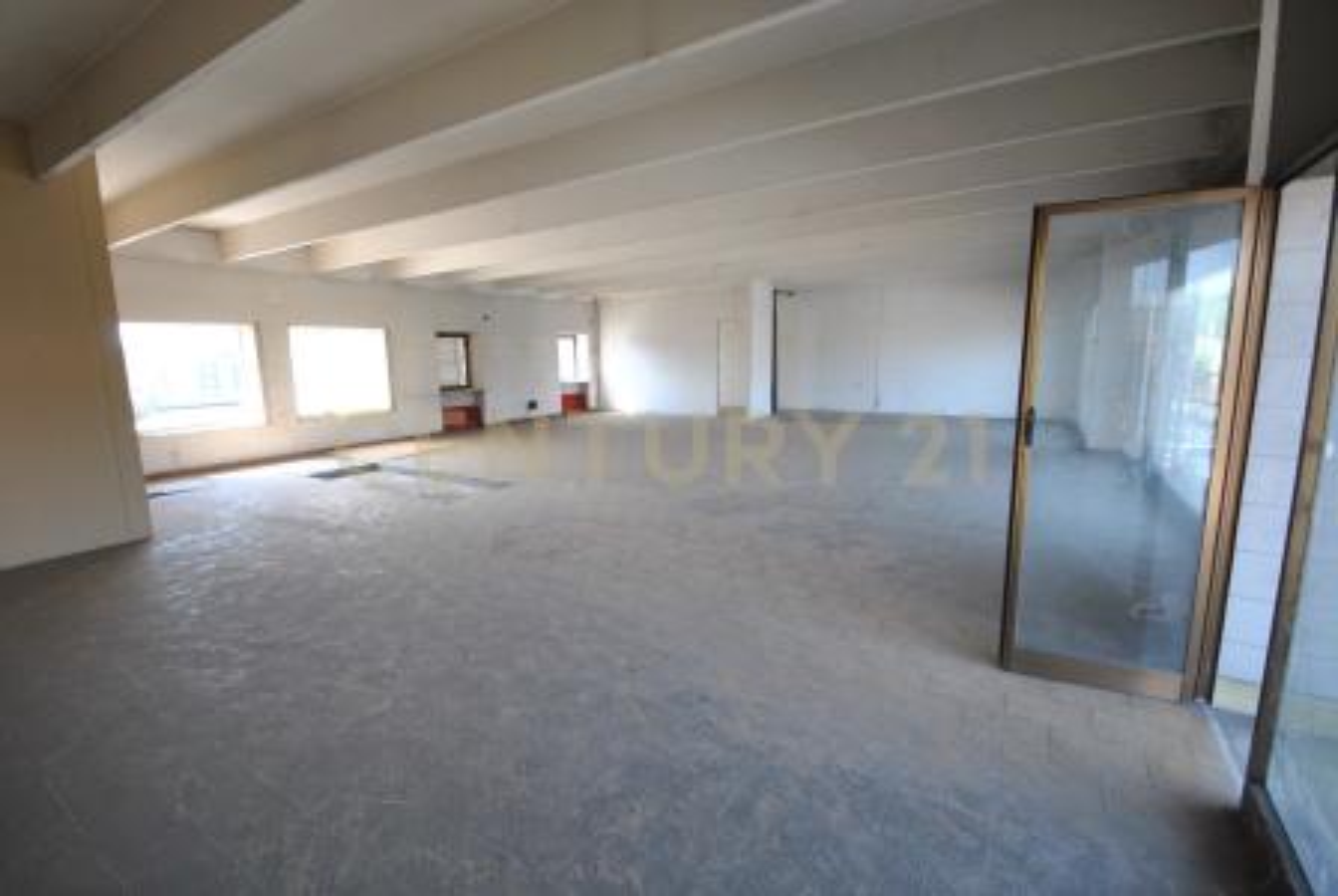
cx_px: 669
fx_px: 558
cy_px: 448
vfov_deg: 77.5
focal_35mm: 15
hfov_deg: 100.3
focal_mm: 10
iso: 200
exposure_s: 1/60
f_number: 4
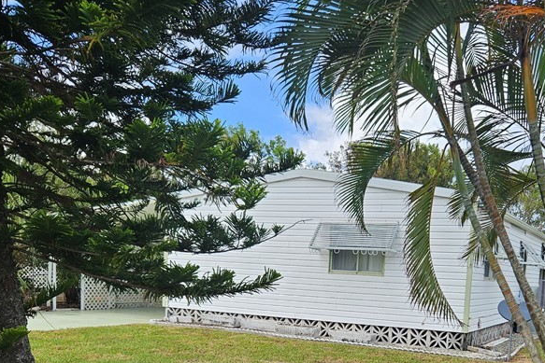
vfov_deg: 30.2
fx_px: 636
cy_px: 342
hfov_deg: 46.2
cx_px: 318
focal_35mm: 42
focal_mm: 5.4
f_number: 1.8
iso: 25
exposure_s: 1/997
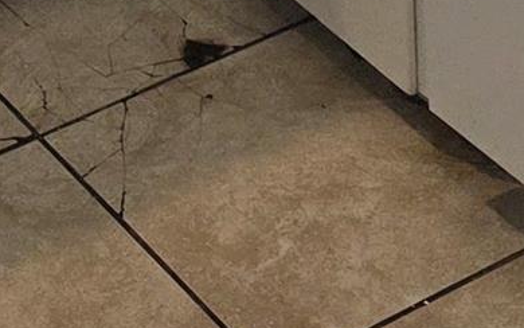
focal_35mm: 192
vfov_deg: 6.1
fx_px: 2743
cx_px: 212
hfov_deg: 10.9
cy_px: -773
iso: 200
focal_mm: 6.3
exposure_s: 1/120
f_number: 1.7
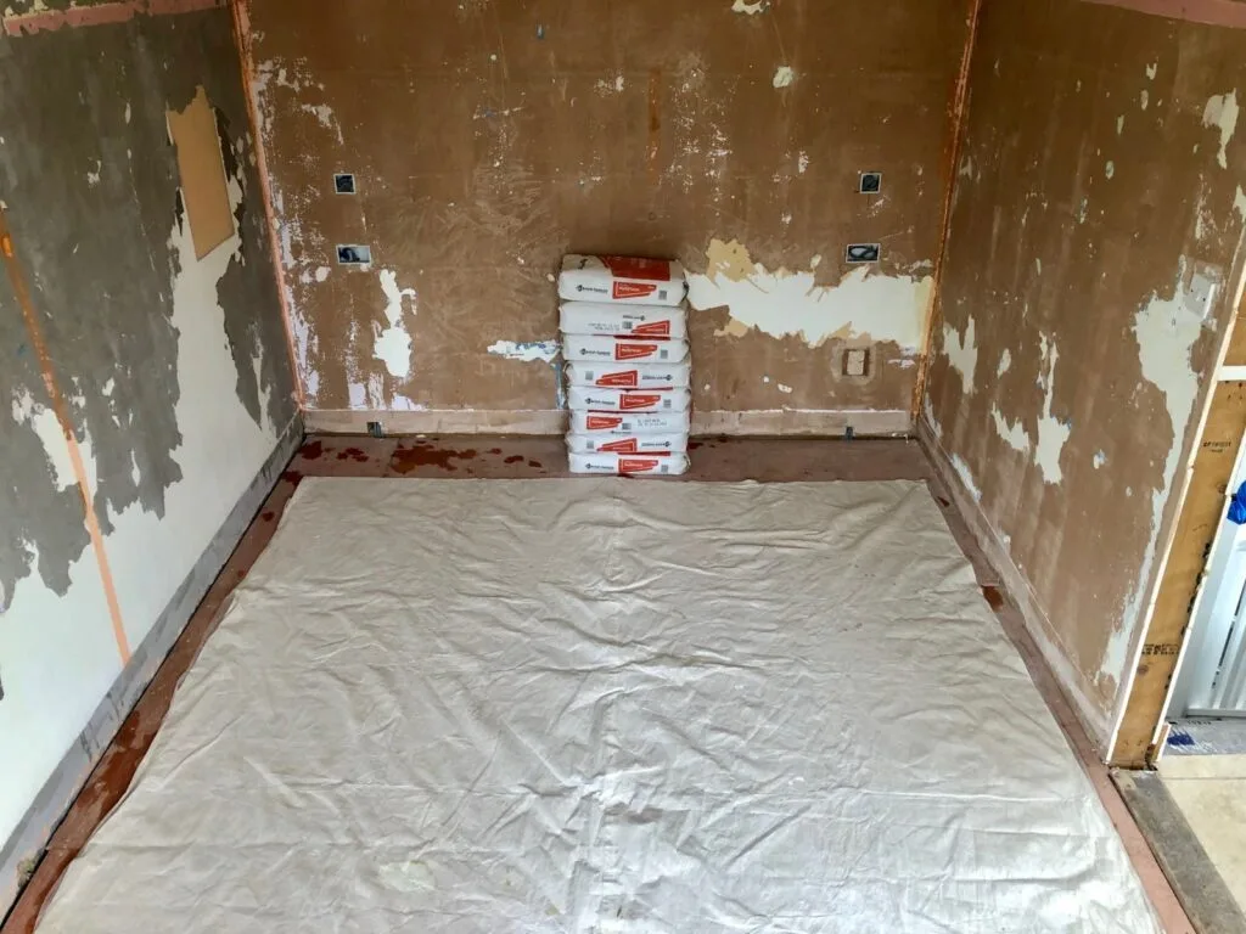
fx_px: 1008
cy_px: 467
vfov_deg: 49.7
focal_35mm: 28
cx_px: 623
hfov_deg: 63.4
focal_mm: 3.99
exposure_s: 1/30
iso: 40
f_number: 1.8
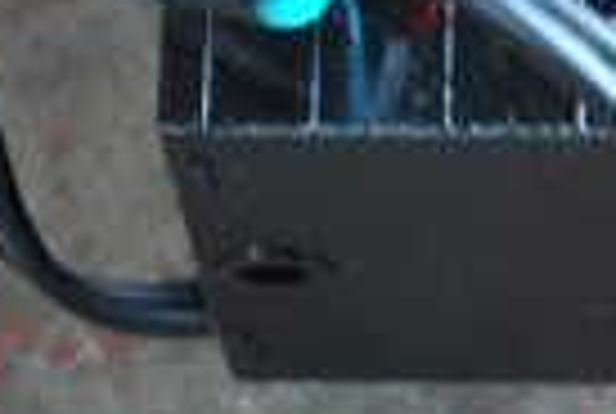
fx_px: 5453
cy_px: -304
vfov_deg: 4.3
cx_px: 447
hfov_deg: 6.5
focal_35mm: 318
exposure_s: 1/10
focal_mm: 50
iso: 400
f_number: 5.6
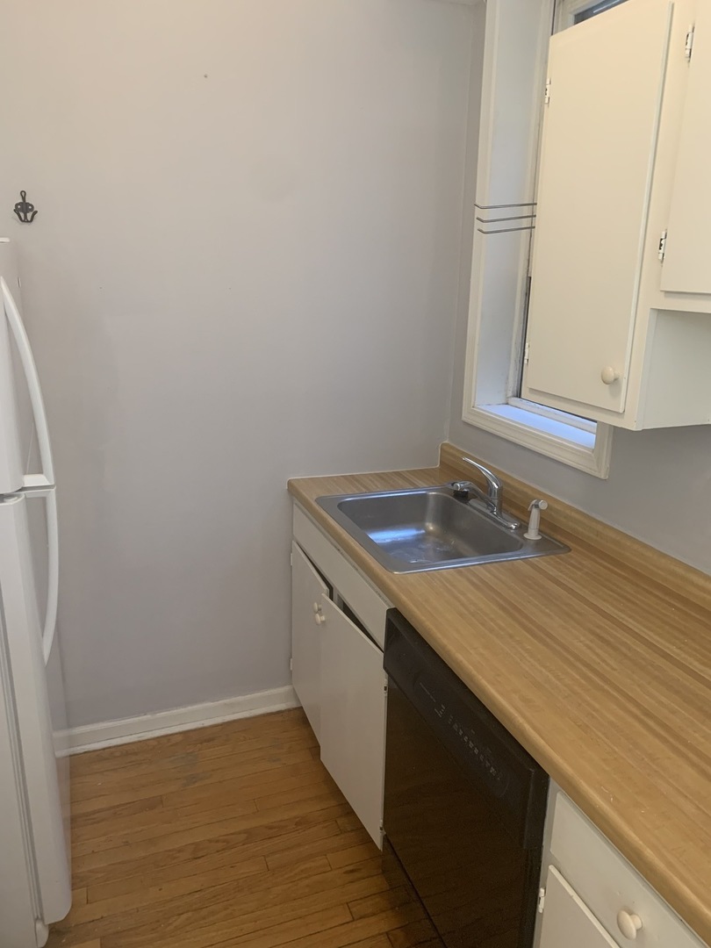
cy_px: 474
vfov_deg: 67.3
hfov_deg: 53.1
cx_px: 356
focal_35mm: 26
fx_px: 712
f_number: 1.8
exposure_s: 1/60
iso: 250
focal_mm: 4.25
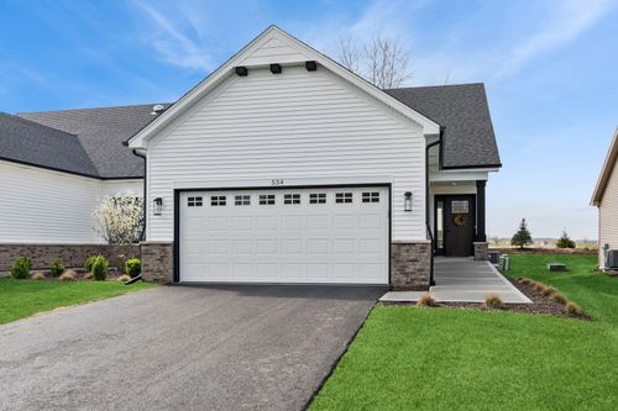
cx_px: 309
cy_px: 206
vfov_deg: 43.6
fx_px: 515
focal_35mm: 30
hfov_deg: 61.9
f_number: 8
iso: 320
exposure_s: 1/800
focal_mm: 20
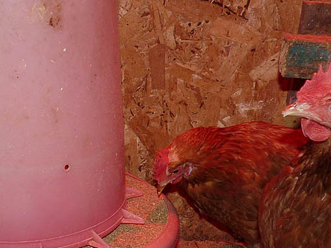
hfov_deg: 28.0
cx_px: 116
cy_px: 169
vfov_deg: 21.2
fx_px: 660
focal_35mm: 69
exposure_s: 1/30
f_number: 2.8
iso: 100
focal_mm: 4.8
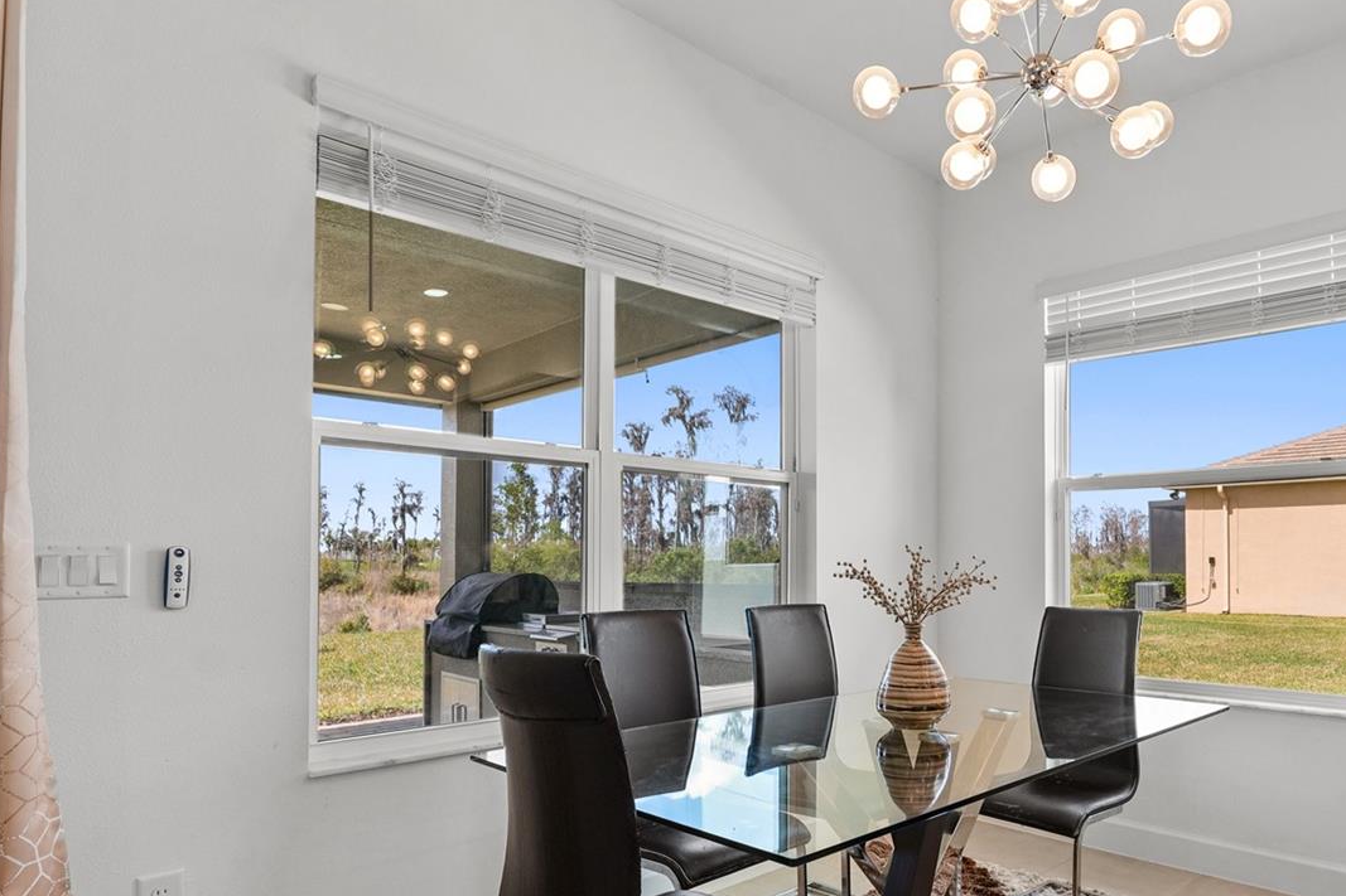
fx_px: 785
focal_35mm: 21
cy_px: 580
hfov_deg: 79.0
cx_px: 877
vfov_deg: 58.4
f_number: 8
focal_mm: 14
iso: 400
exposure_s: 1/40
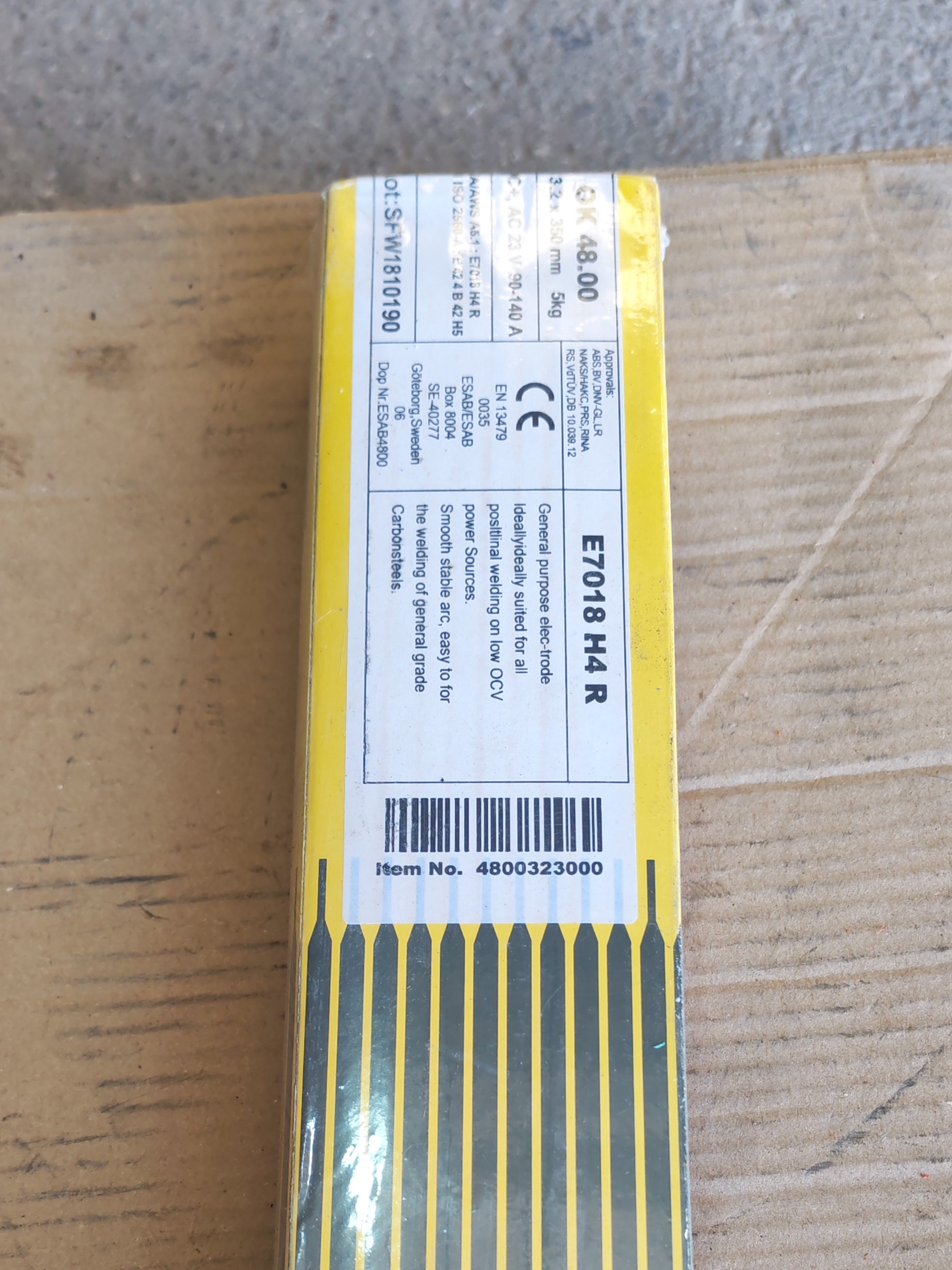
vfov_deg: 40.7
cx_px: 503
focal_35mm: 45
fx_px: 1650
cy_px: 971
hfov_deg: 32.2
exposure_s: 1/100
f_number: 1.9
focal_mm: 6.12
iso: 320
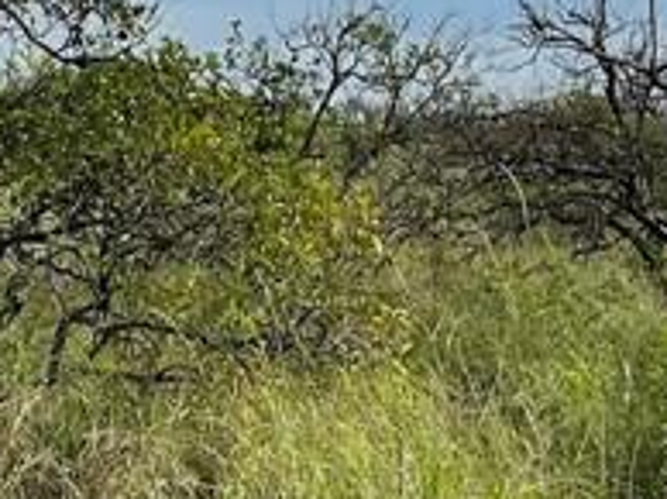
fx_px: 2540
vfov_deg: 11.2
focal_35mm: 132
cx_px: 165
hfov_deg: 14.9
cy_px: 317
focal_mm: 5.1
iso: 32
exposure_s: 1/4717
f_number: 1.6
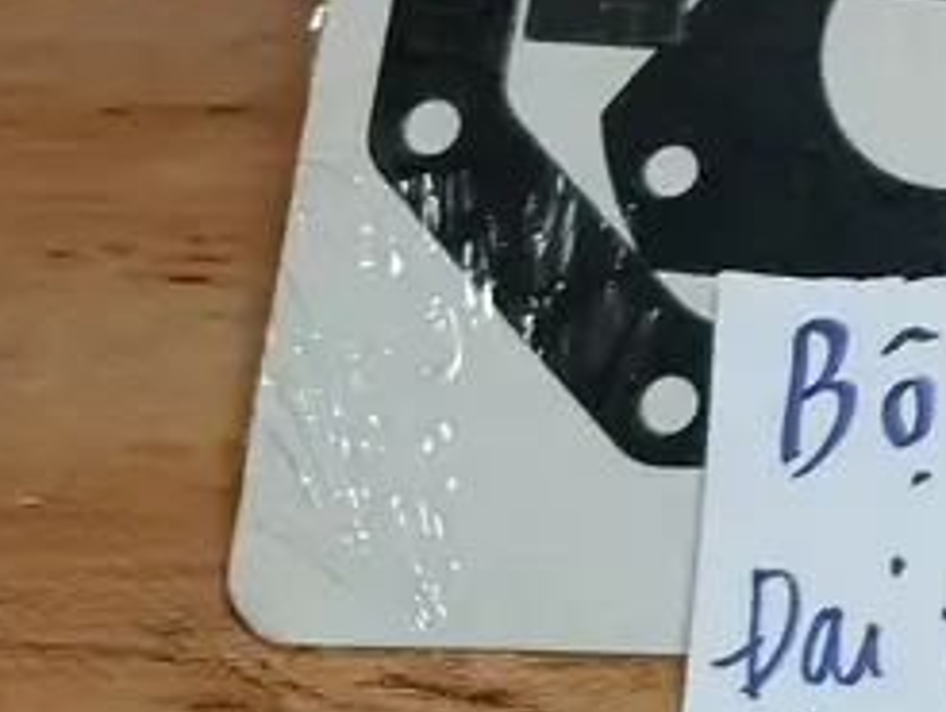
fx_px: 3201
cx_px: 2138
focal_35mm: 117
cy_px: -470
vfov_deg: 11.9
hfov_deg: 13.3
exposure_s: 1/100
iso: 207
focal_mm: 5.24
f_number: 1.7
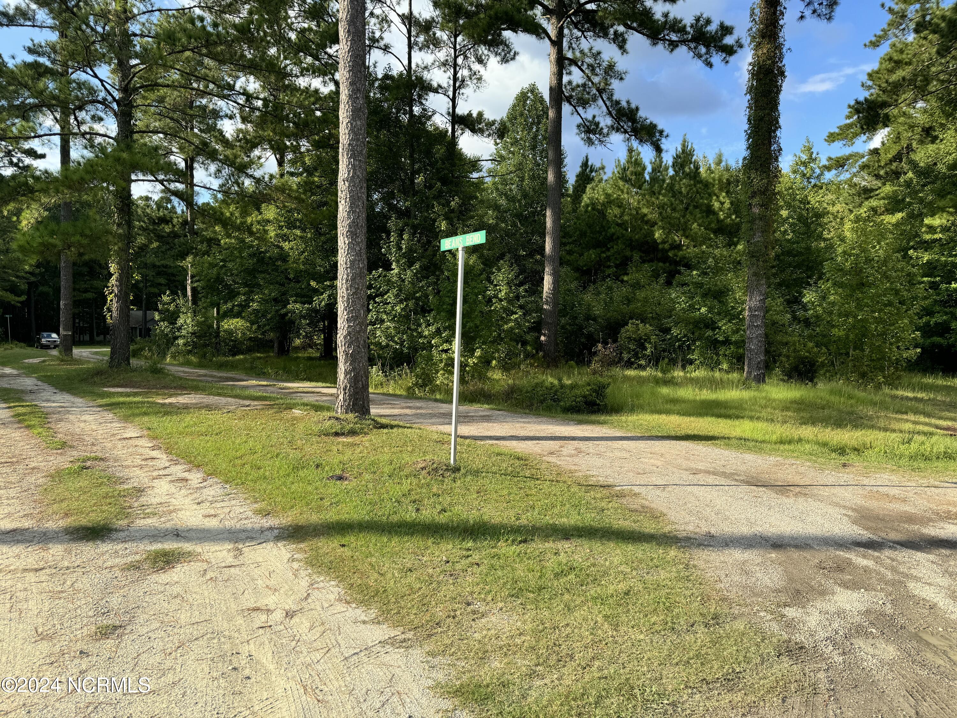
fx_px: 664
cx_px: 478
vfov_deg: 56.8
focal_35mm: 24
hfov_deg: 71.6
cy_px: 359
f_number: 1.78
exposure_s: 1/1923
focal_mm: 6.76
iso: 80
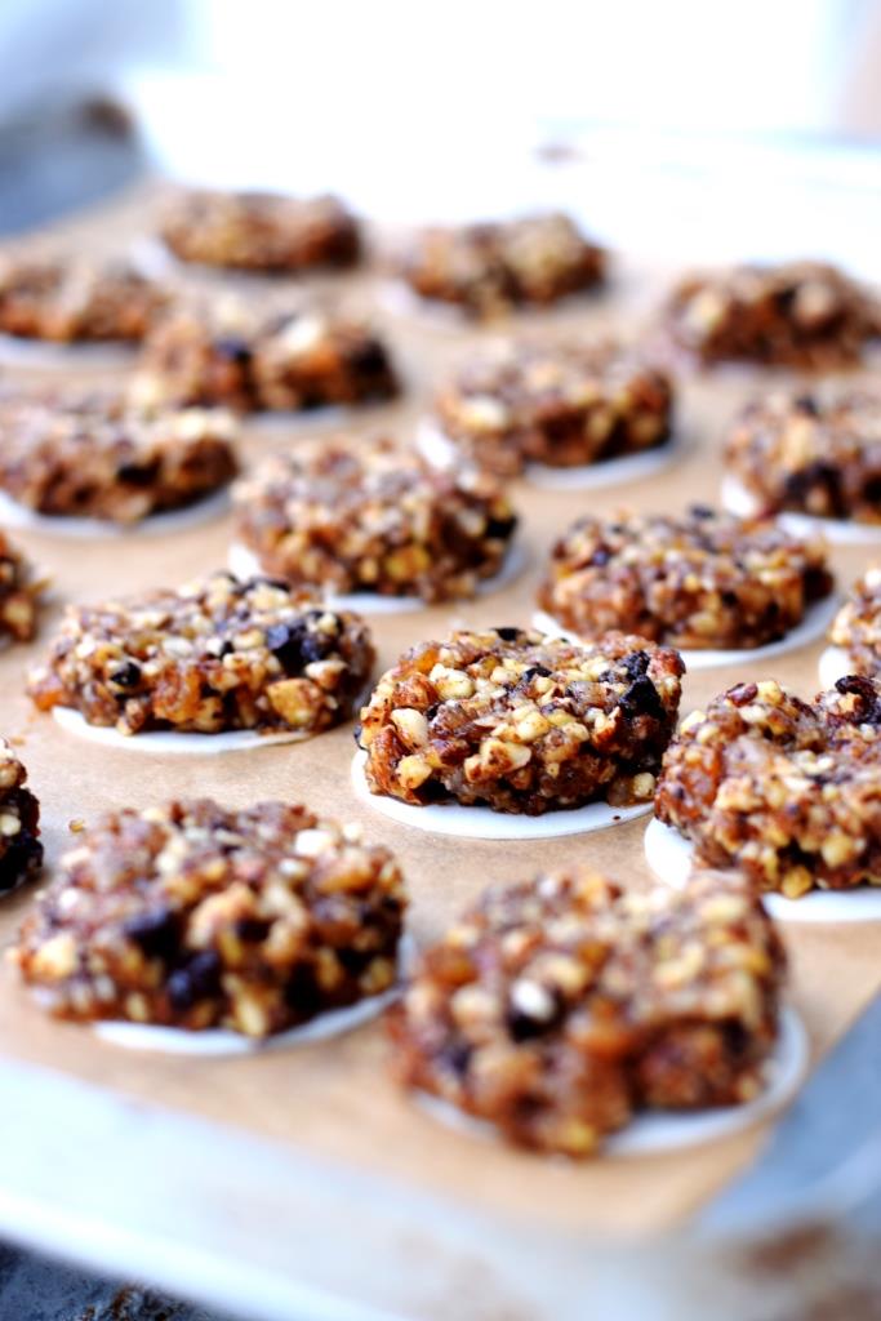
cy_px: 660
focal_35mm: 75
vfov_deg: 27.0
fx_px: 2752
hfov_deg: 18.2
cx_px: 440
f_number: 3.5
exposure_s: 1/50
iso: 125
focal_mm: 50
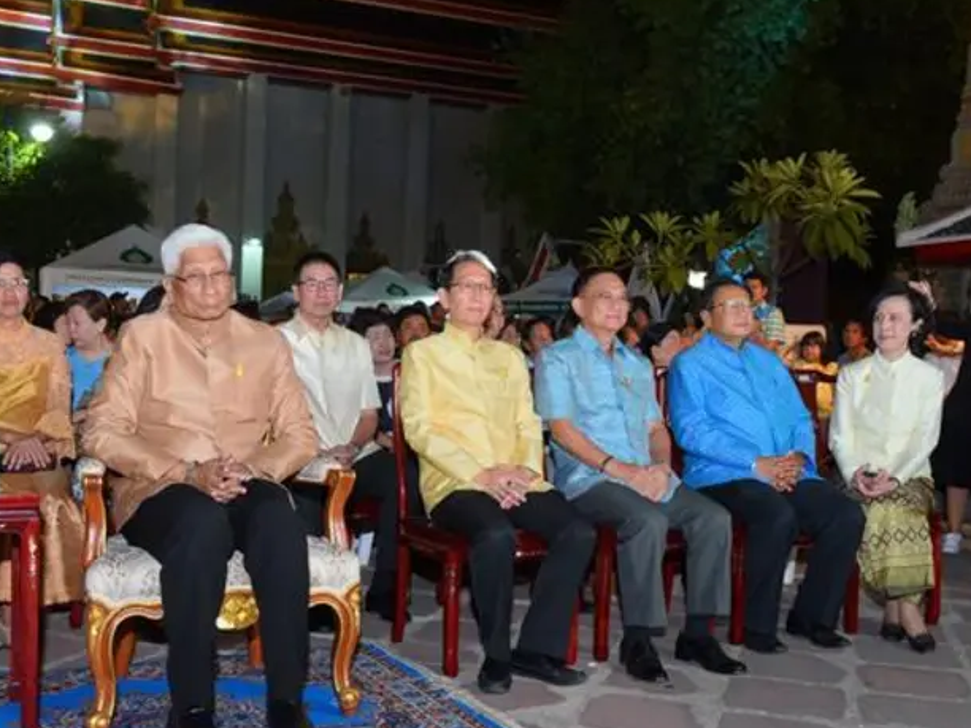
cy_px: 395
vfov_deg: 37.7
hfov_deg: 48.8
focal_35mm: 38
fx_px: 1066
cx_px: 417
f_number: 5
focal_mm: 31
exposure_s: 1/60
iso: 1250
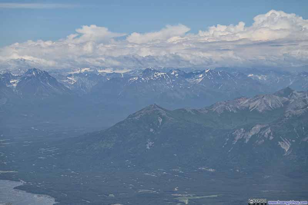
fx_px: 1027
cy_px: 102
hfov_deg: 17.1
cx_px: 154
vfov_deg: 11.4
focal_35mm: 120
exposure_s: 1/1600
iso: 100
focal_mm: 120
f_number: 7.1
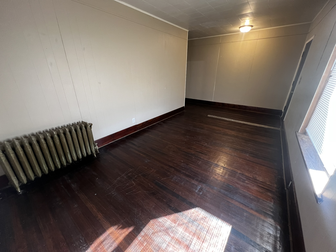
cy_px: 126
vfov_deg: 89.9
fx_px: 126
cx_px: 168
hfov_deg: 106.2
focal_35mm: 13
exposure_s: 1/60
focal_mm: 1.57
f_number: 1.8
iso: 250
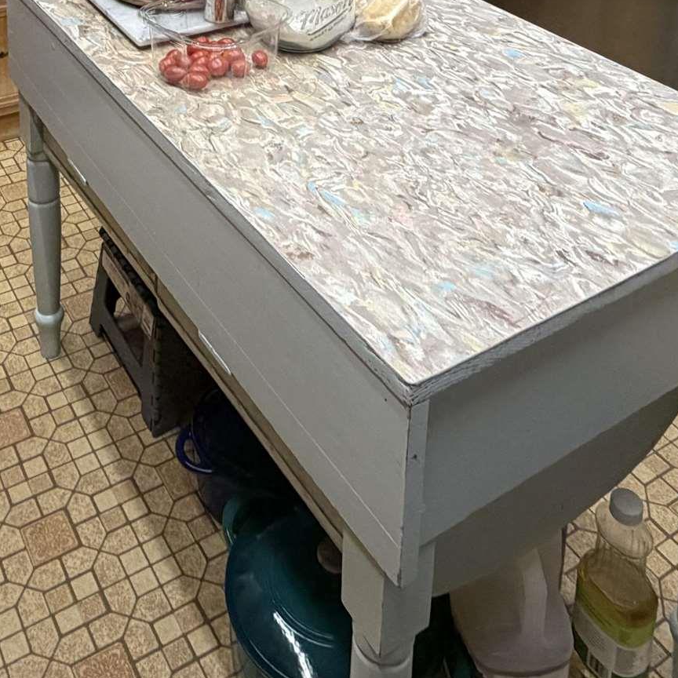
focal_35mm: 44
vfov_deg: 30.8
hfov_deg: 38.0
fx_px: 975
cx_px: 237
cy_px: -185
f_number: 2.2
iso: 250
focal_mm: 2.22
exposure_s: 1/120
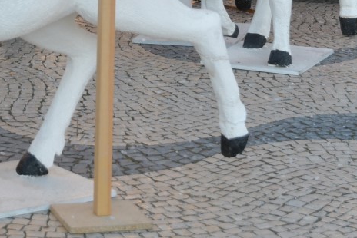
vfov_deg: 8.5
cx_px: 92
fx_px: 1558
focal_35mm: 157
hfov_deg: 13.0
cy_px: -134
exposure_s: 1/160
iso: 200
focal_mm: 30
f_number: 4
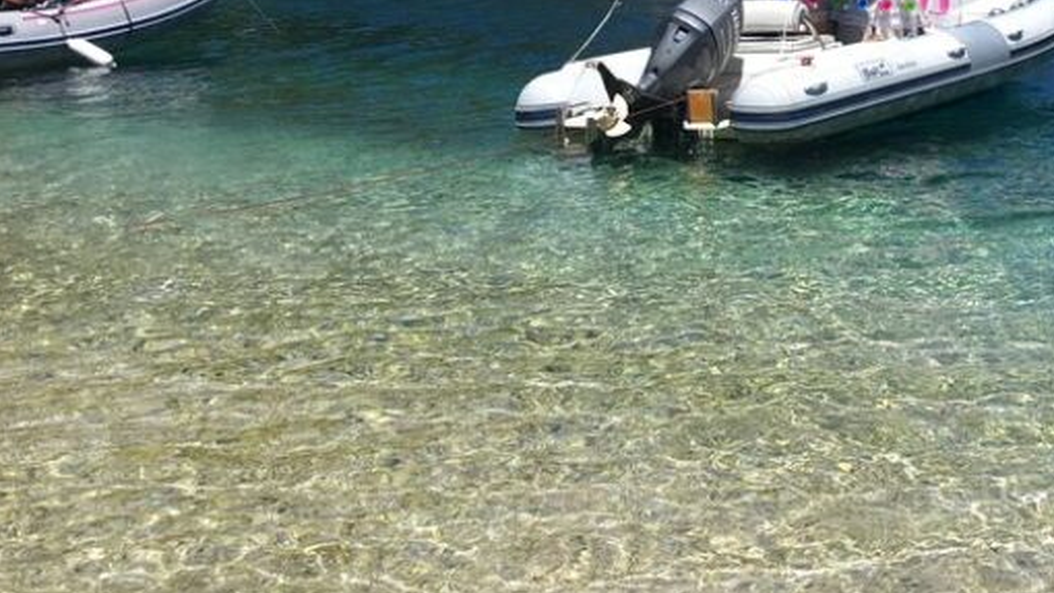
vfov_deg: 18.3
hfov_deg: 32.7
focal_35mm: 62
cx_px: 880
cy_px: -141
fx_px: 1733
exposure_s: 1/1326
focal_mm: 4.15
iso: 25
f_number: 2.2
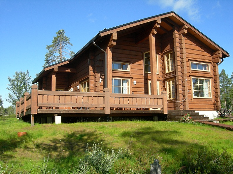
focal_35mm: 36
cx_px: 116
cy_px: 87
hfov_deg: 51.4
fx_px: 242
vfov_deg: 39.6
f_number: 6
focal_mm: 7.5
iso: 64
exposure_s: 1/180
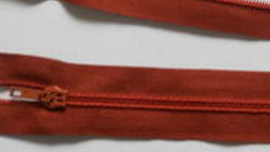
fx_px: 830
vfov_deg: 10.4
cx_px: 235
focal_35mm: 116
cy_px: 19
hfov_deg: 18.2
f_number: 3.1
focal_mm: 6.72
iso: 80
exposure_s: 1/30
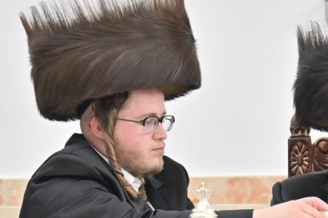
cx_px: 332
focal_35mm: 451
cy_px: 112
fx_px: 4106
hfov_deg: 4.6
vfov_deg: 3.0
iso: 640
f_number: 4
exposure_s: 1/250
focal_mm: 120
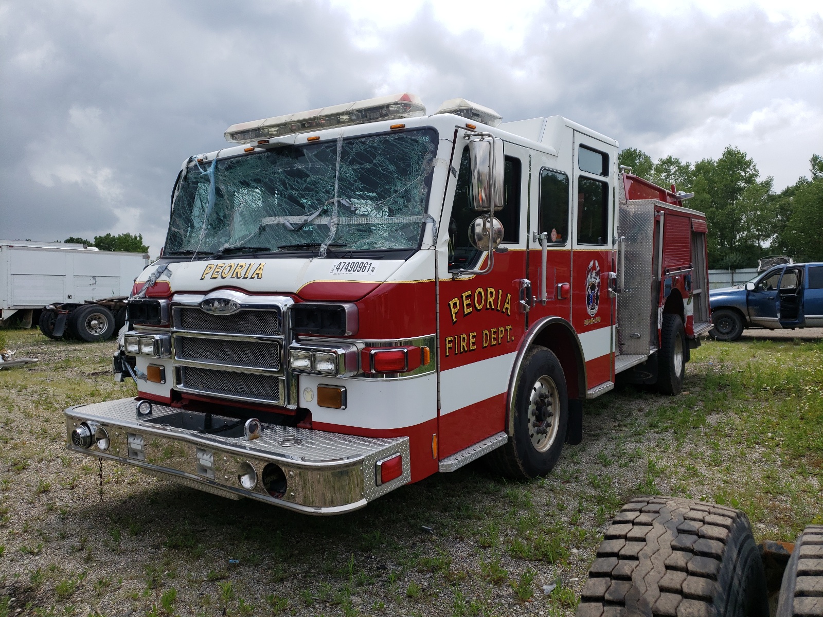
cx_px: 412
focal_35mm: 26
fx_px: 618
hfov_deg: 67.3
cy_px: 308
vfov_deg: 53.1
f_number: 1.5
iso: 50
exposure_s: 1/3333
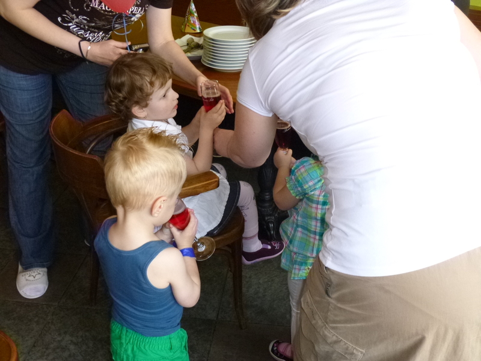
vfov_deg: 39.7
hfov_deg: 51.4
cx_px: 240
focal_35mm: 36
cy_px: 180
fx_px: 500
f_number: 3.6
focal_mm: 6.5
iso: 400
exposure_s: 1/60
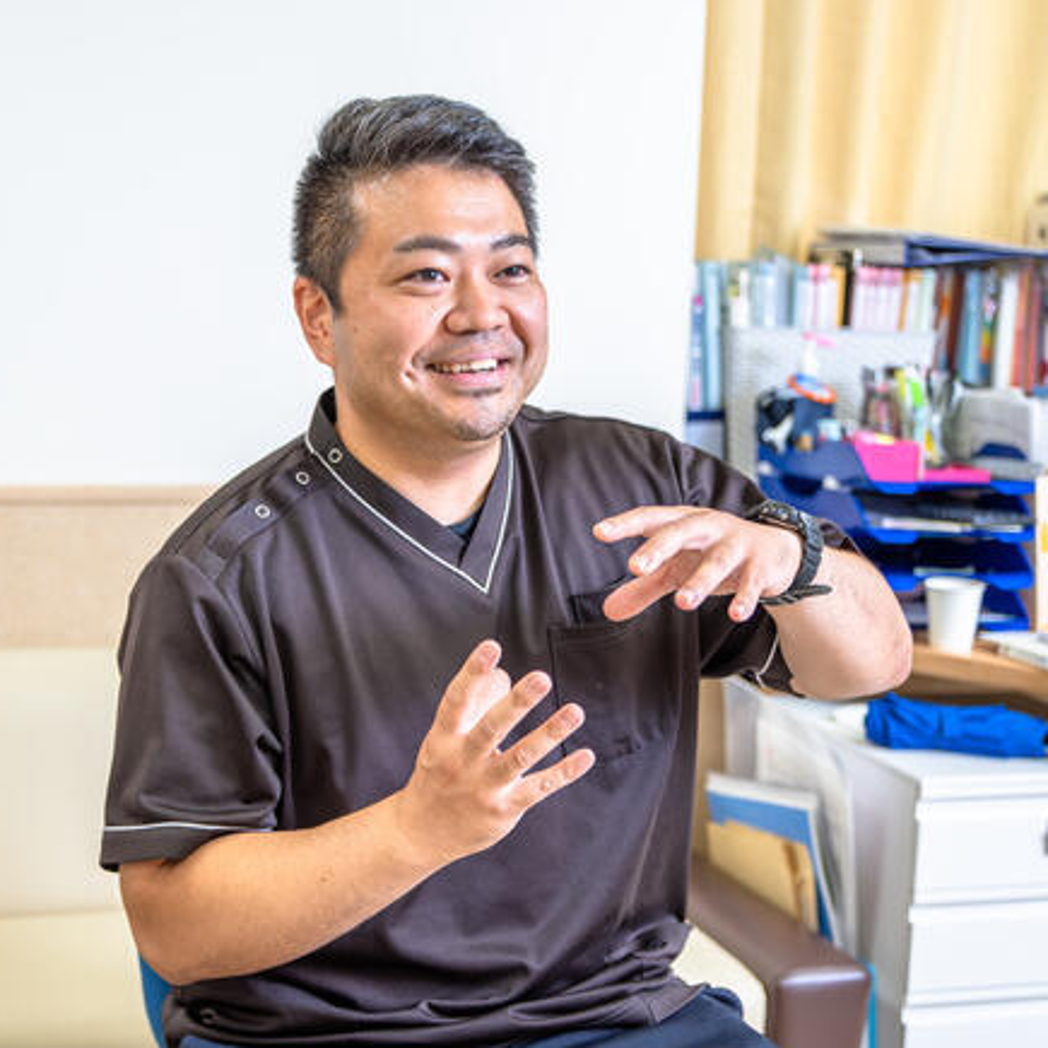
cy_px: 540
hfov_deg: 28.2
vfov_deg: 28.2
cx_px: 499
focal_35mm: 61
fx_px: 2089
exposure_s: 1/160
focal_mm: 25
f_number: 1.7
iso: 200
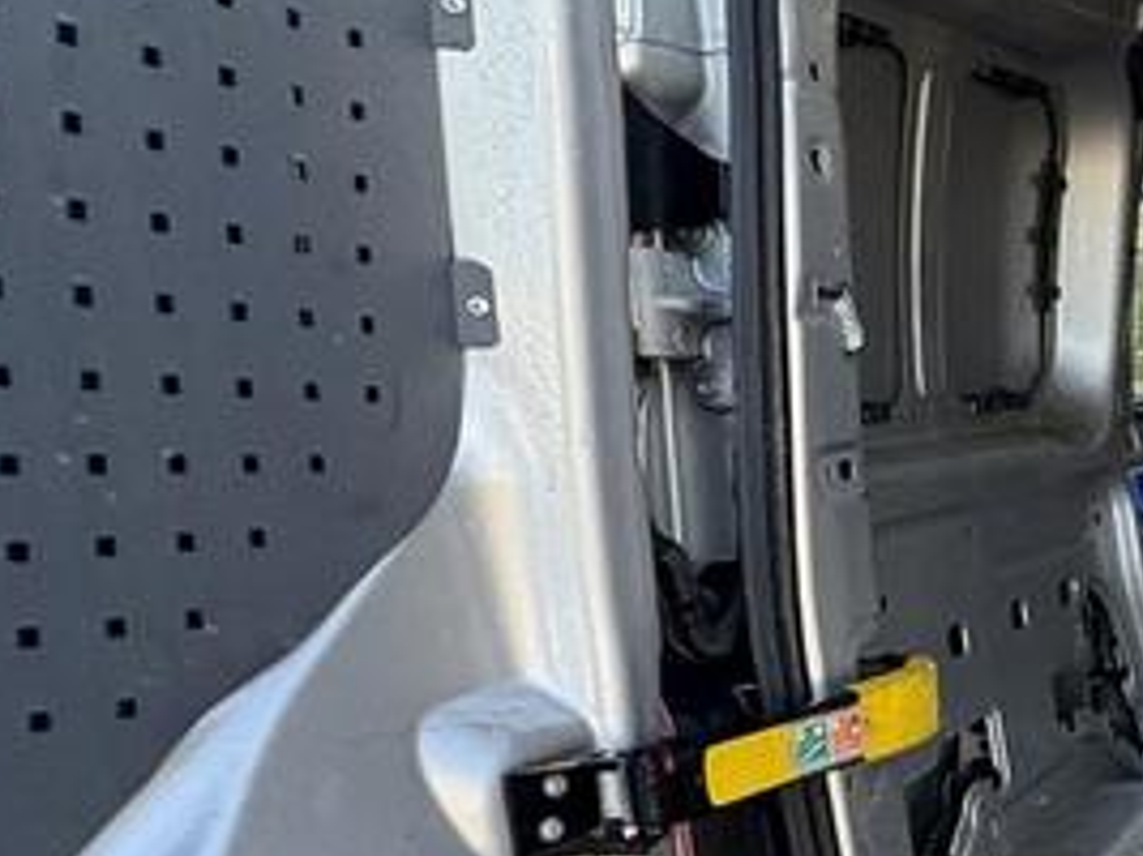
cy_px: 663
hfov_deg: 28.6
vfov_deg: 30.2
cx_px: 1657
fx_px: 1551
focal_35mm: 47
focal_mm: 2.22
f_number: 2.2
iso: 125
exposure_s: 1/136
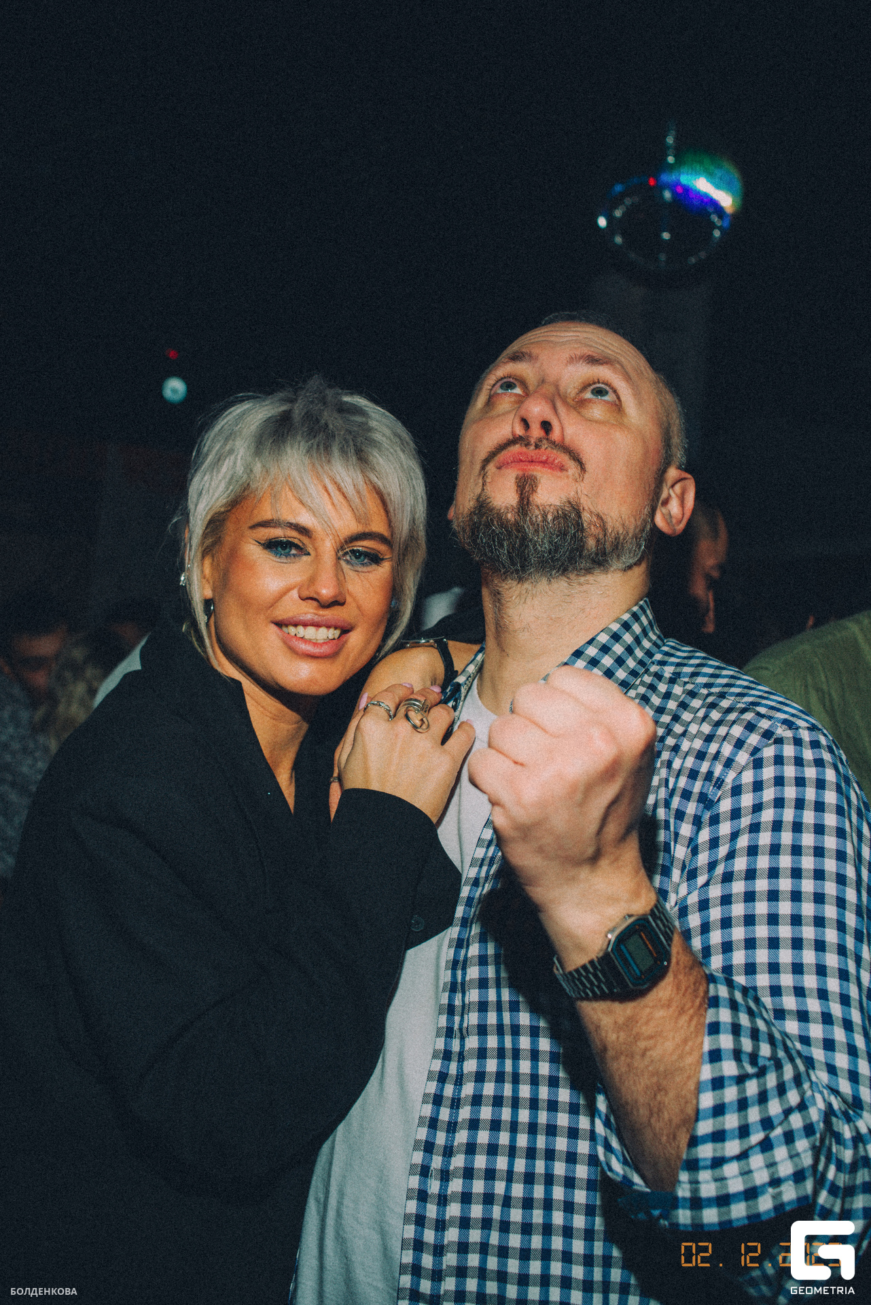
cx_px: 436
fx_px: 1269
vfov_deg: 54.4
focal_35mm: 35
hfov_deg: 37.9
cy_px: 652
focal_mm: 35
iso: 400
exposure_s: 1/160
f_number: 5.6
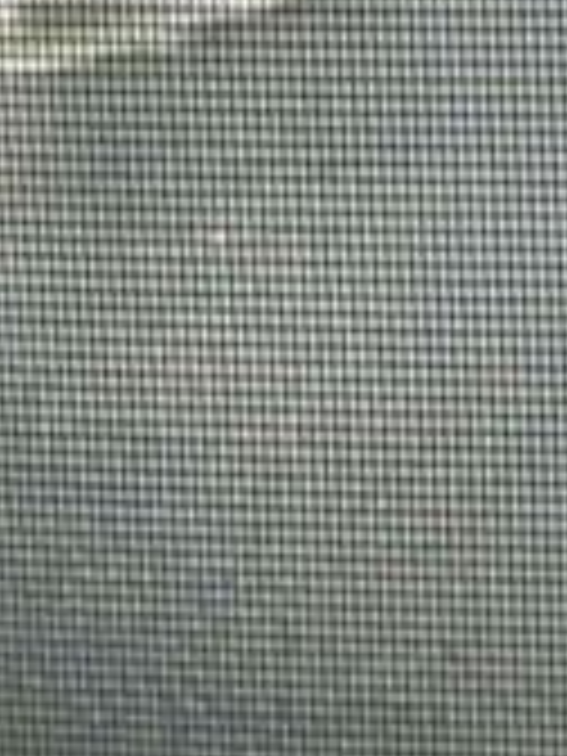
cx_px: 1674
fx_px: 4652
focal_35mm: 213
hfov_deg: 6.4
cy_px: 76
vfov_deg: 9.3
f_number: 8
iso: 100
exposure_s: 1/100
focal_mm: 5.8
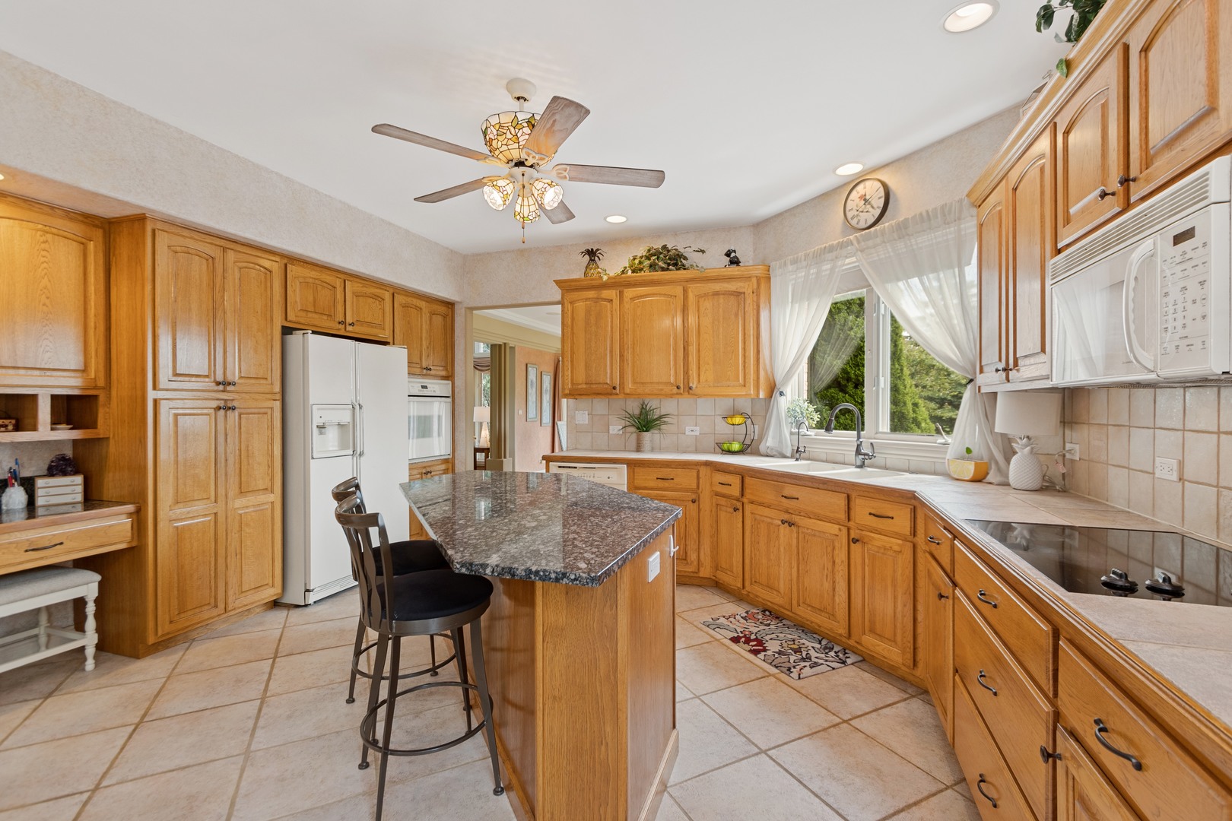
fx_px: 513
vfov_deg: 77.3
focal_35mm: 15
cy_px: 410
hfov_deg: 100.4
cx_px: 616
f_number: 8
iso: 200
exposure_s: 1/8
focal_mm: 10
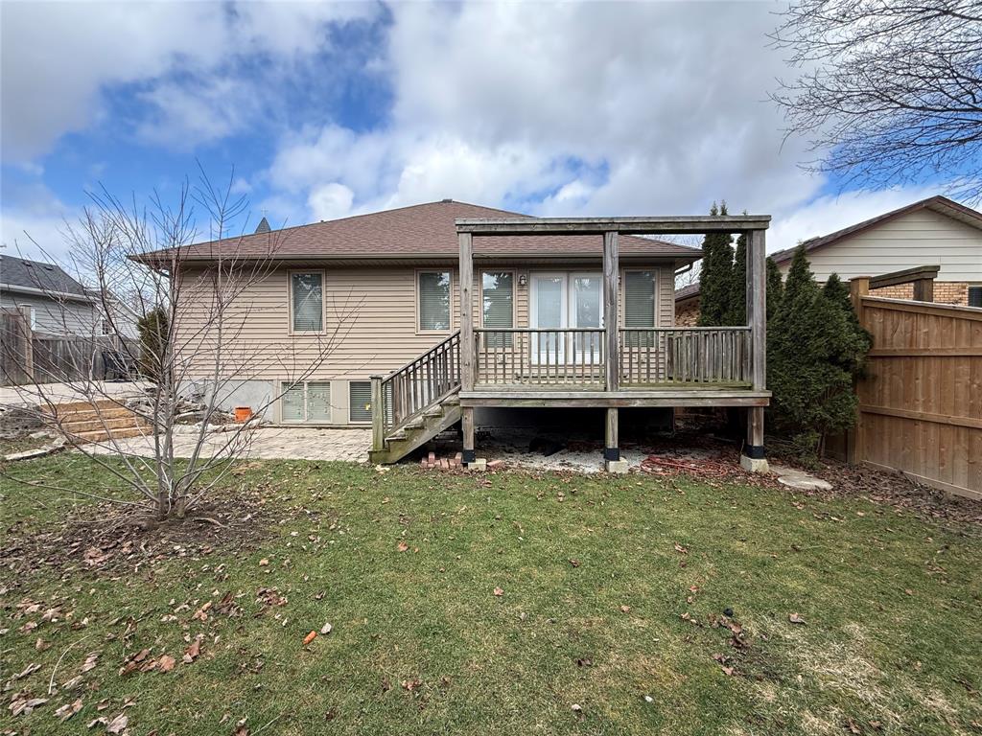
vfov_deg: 85.7
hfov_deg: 102.1
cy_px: 368
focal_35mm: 14
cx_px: 491
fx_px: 397
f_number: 2.2
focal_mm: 2.22
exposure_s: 1/644
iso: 64
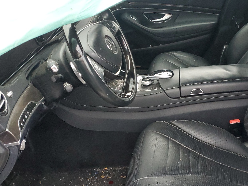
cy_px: 118
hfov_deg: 44.2
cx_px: 163
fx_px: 301
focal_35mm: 42
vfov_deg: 34.2
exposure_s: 1/60.2
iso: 401
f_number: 1.5
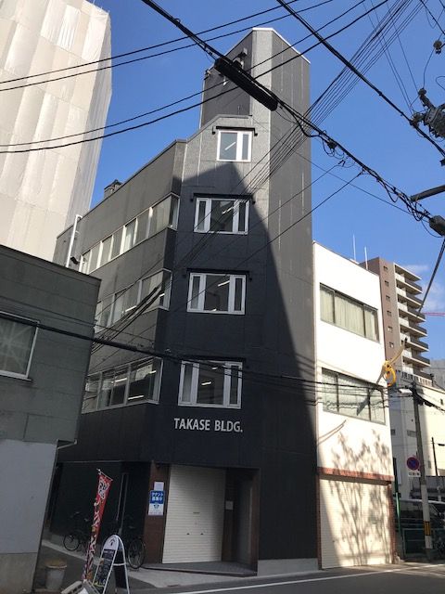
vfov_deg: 63.4
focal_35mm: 28
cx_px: 222
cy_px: 297
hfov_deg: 49.7
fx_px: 480
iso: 20
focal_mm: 3.99
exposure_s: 1/1916
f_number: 1.8
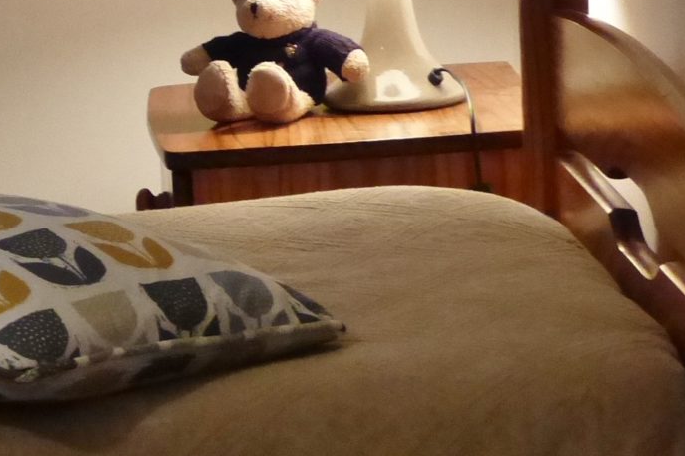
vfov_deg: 5.2
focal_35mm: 265
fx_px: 5041
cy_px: -127
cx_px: -137
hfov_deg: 7.7
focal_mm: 16.4
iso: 800
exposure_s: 1/50
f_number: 2.8
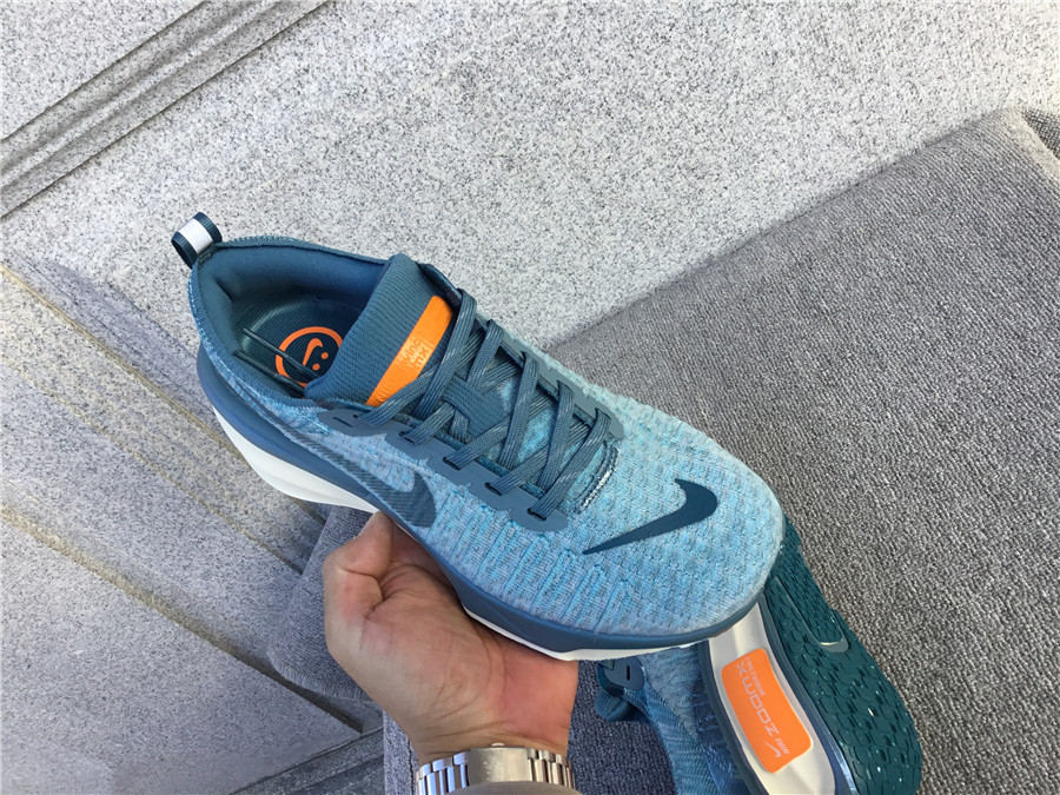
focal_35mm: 31
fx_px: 949
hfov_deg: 58.4
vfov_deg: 45.4
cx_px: 530
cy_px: 398
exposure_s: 1/142
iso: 25
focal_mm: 3.3
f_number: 2.4
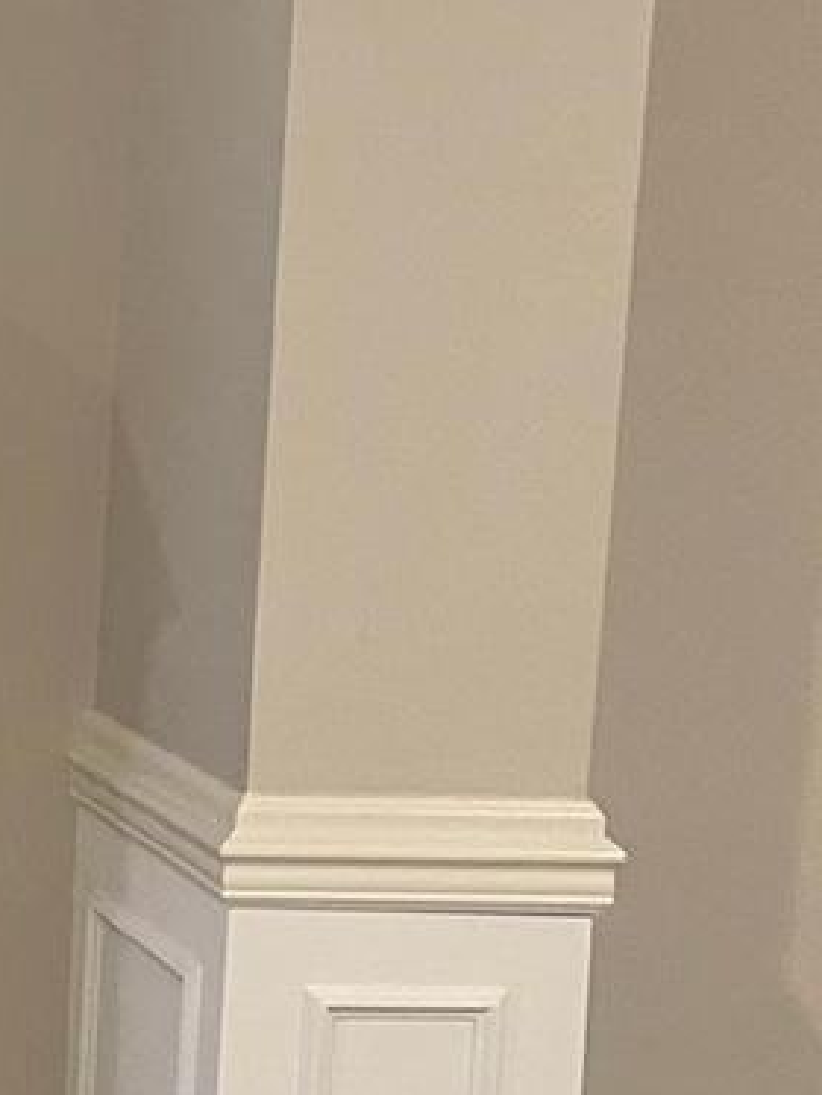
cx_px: -819
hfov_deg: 12.6
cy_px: 702
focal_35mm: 103
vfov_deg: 19.0
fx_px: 3259
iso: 250
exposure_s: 1/60
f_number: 1.6
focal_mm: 5.1
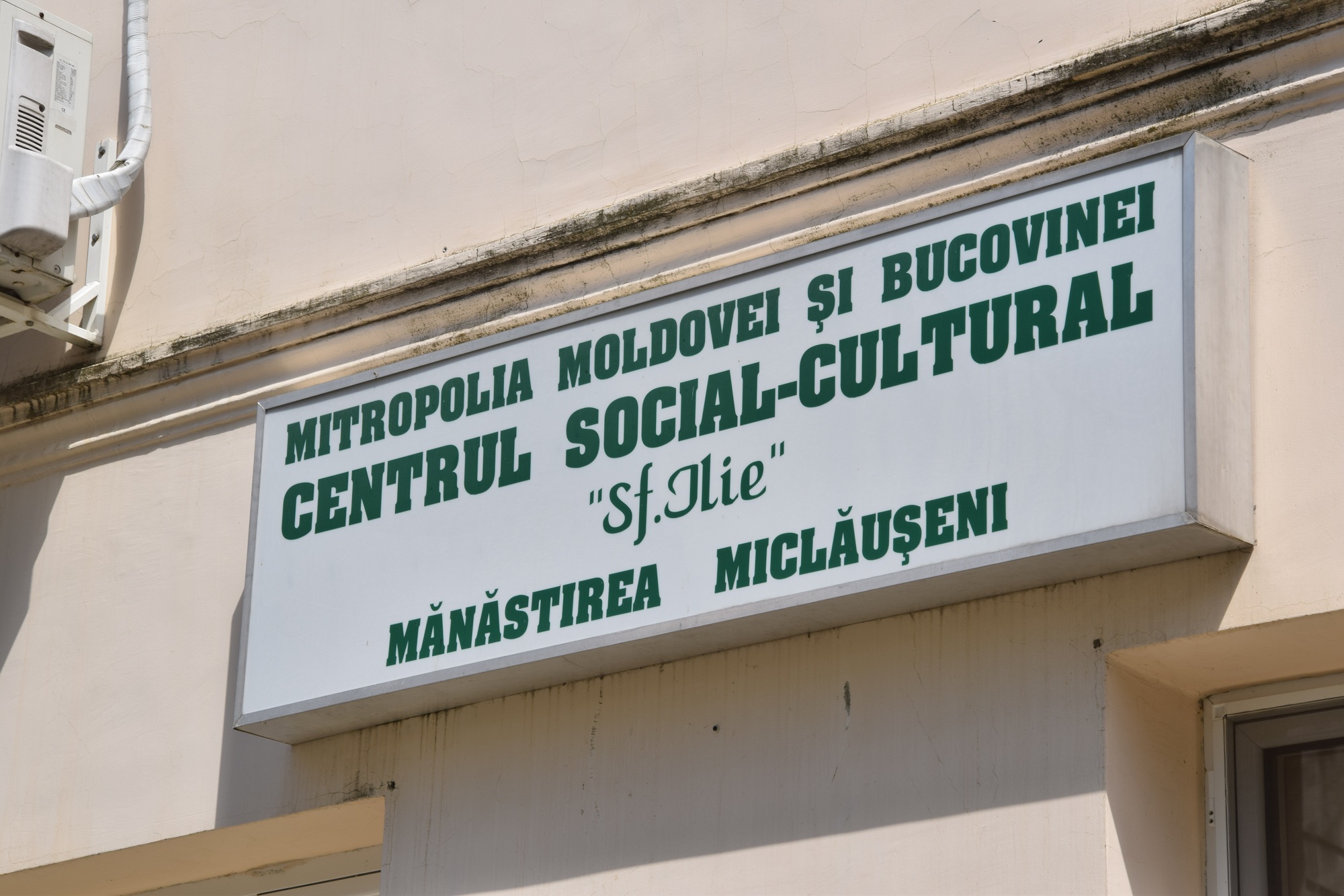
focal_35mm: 112
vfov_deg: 12.2
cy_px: 448
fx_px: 4199
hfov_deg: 18.2
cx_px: 672
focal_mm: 75
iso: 100
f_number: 13
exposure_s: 1/100
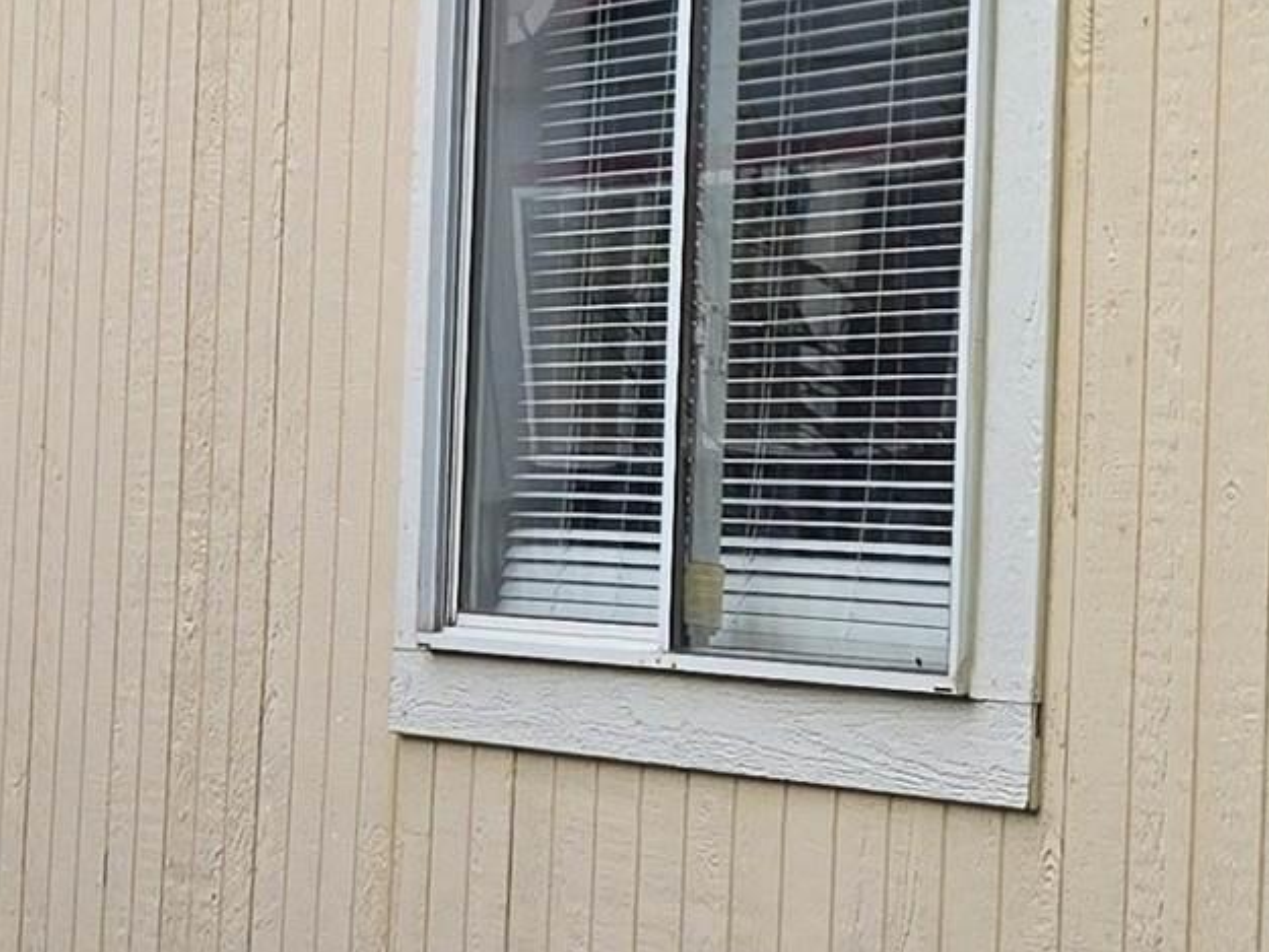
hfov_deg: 17.0
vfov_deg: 13.1
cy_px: 384
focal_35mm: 113
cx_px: 1297
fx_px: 4143
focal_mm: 5.4
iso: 25
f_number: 1.8
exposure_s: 1/1195
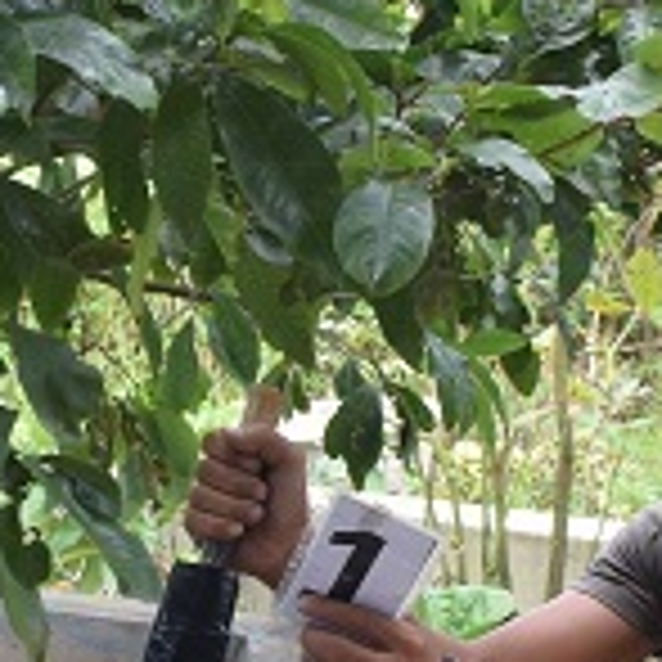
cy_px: 694
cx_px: 171
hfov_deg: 15.9
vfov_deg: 15.6
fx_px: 2358
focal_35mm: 109
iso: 400
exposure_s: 1/160
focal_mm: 18
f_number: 7.1
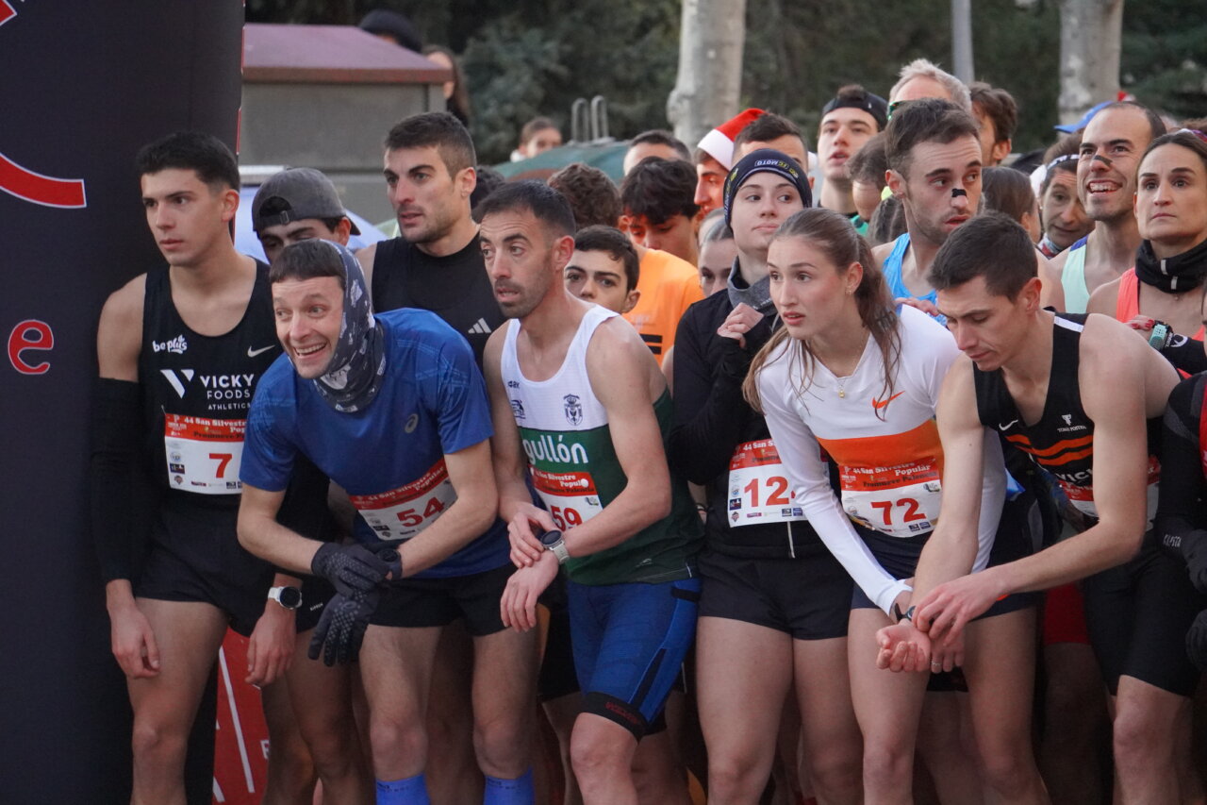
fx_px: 6034
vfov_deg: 7.6
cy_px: 402
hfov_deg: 11.4
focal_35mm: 180
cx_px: 604
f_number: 5.6
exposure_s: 1/100
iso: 6400
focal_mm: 120
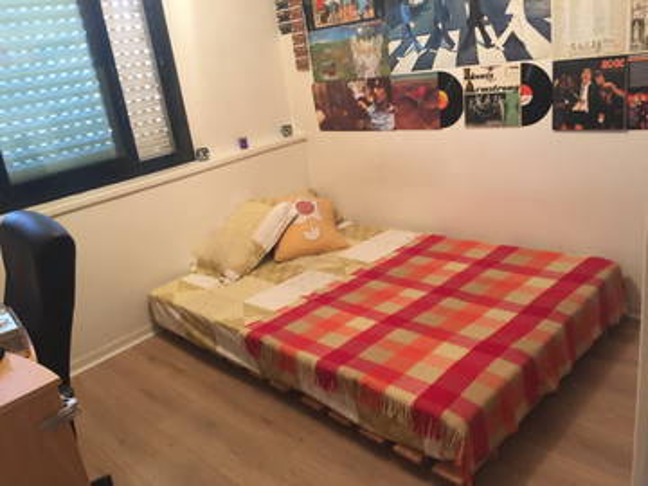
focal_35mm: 29
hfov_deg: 61.7
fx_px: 543
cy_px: 243
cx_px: 324
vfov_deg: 48.2
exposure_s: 1/10
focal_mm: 4.15
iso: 100
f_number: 2.2
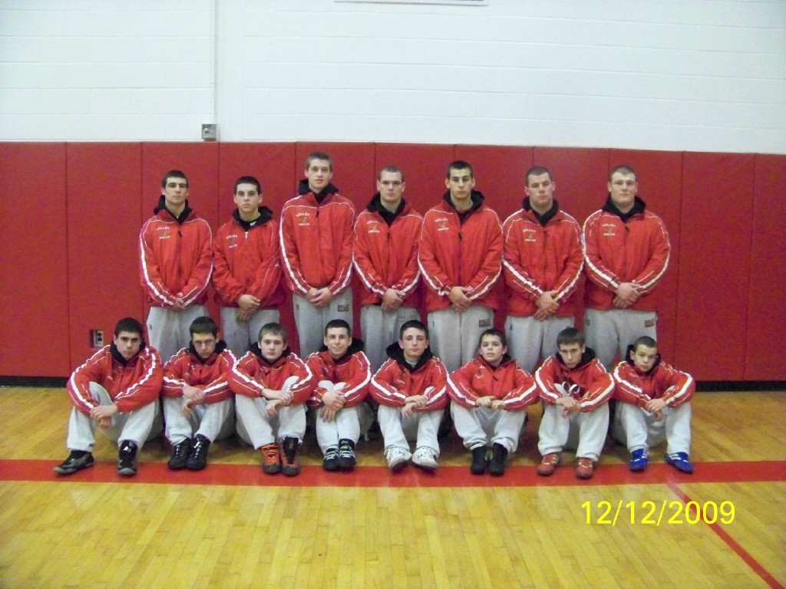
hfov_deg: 51.4
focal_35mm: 36
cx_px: 393
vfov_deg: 39.7
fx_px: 817
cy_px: 294
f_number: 2.8
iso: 1600
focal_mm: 5.85
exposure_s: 1/200
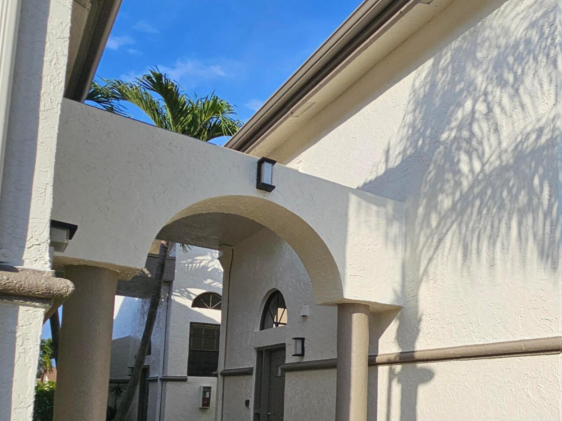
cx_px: 500
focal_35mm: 30
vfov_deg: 44.3
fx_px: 487
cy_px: 344
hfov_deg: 53.0
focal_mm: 2.2
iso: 50
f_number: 2.2
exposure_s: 1/4087
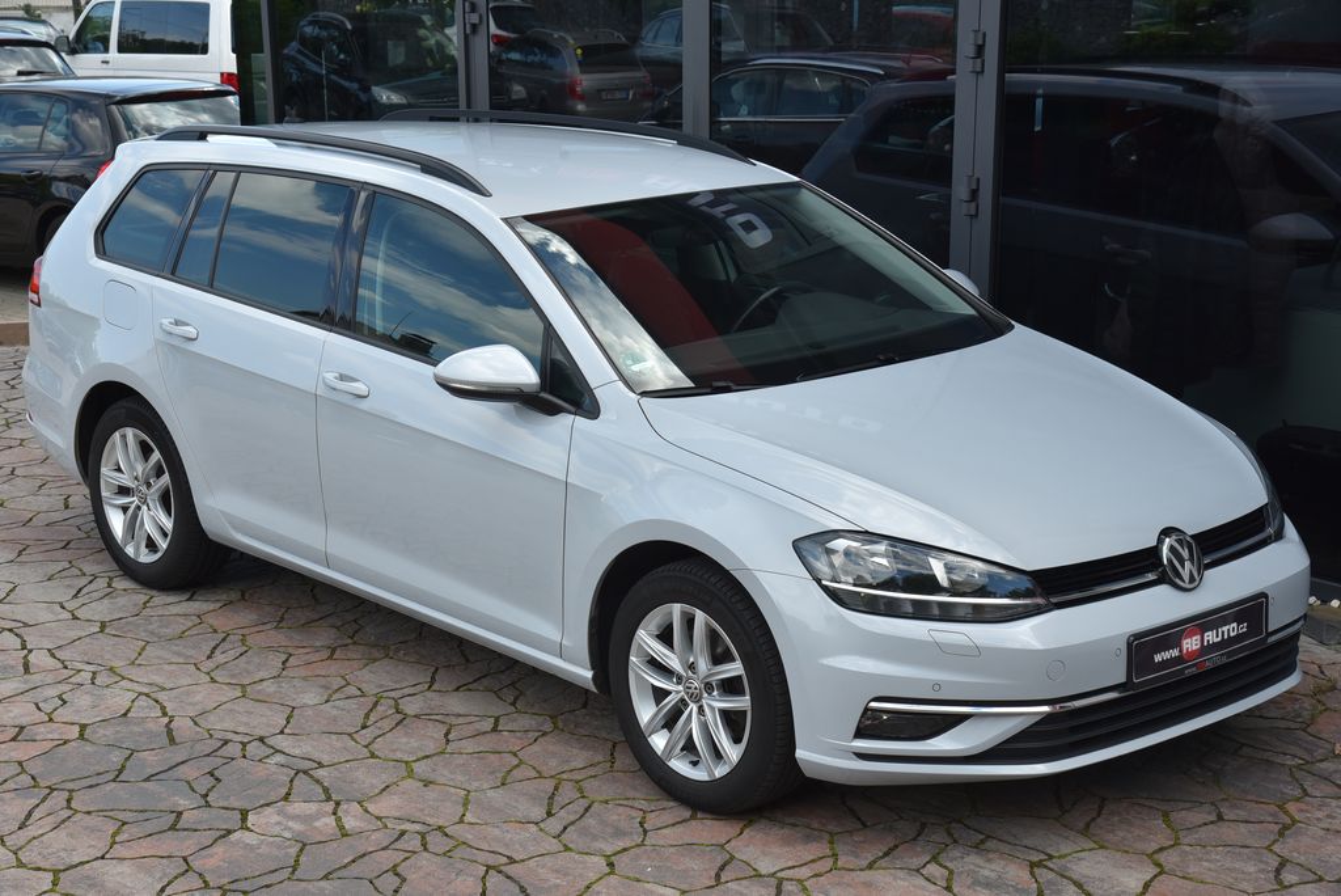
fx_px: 2423
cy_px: 448
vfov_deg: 20.9
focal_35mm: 65
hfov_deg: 30.9
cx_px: 670
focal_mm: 65
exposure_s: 1/320
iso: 500
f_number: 9
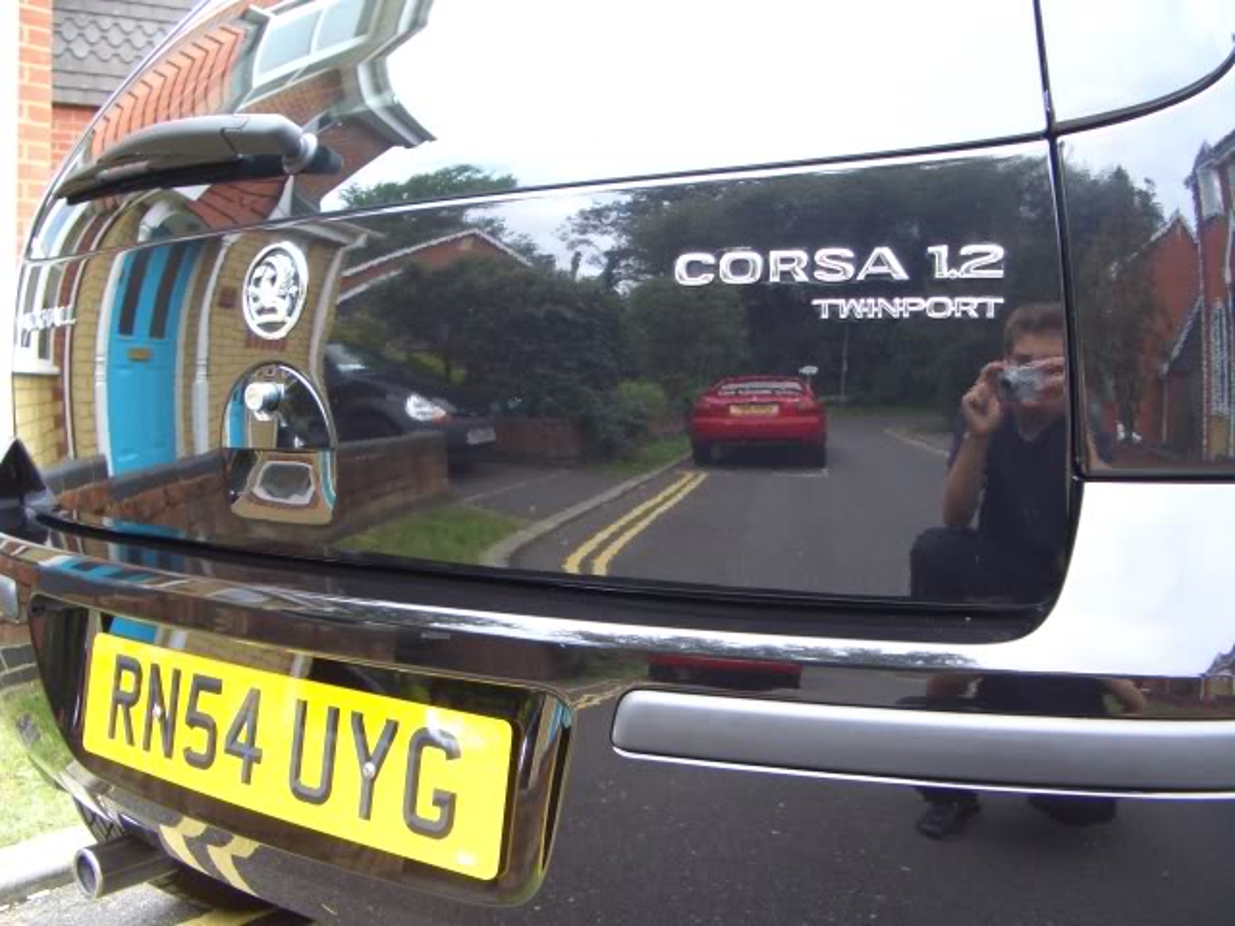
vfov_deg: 40.7
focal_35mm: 35
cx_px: 618
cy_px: 463
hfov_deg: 52.6
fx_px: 1249
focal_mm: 5.8
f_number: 2.6
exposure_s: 1/60
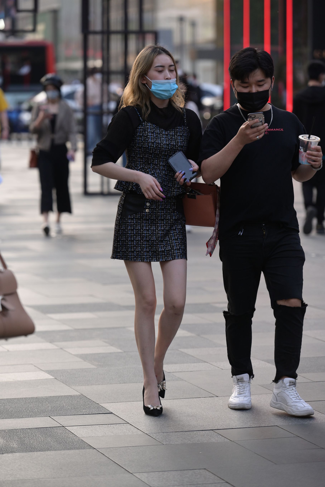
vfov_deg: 12.8
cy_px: 244
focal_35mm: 160
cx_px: 162
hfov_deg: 8.6
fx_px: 2166
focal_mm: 160
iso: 800
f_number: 4
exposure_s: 1/800
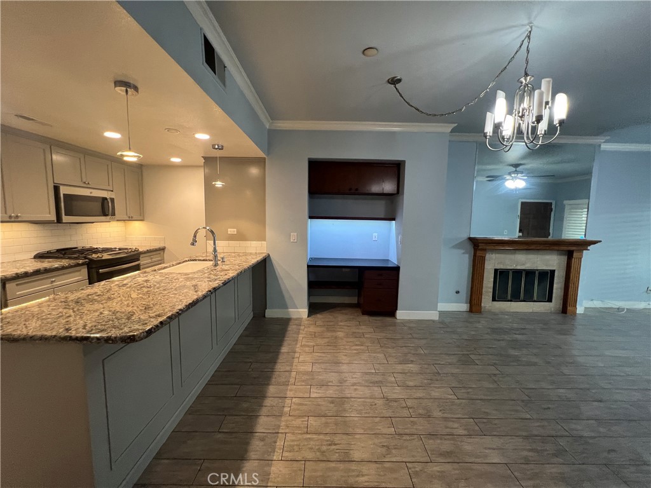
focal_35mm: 13
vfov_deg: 89.9
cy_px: 244
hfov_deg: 106.2
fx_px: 244
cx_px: 326
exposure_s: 1/60
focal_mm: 1.57
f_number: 1.8
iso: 250
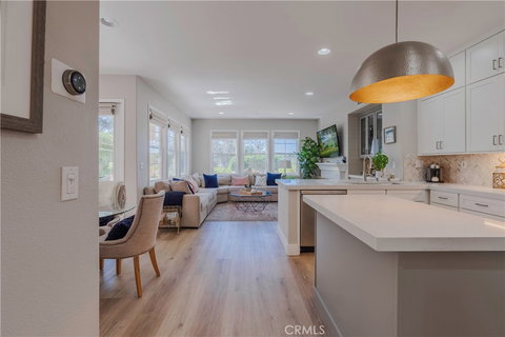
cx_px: 252
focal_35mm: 16
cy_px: 168
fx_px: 224
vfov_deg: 73.7
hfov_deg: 96.7
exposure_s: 1/160
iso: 100
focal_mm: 16
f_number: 8
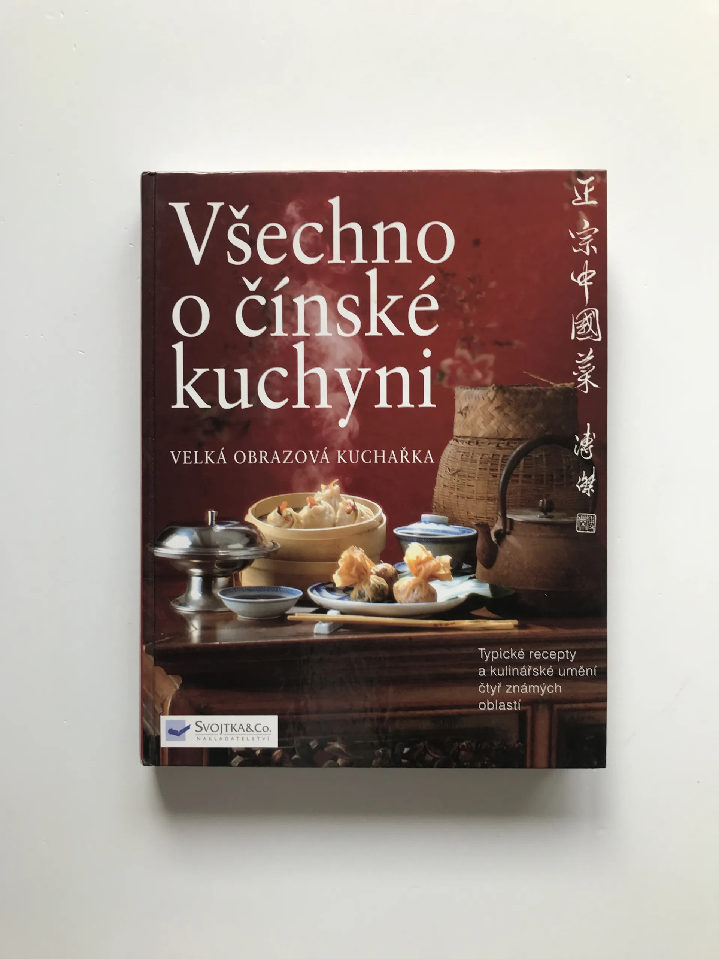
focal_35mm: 28
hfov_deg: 49.7
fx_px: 775
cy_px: 480
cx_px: 360
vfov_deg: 63.4
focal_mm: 3.99
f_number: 1.8
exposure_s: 1/50
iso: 25
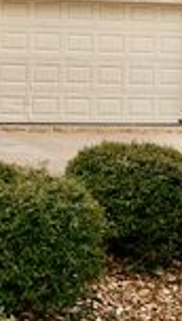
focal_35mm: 93
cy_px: -24
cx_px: -89
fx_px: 794
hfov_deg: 12.4
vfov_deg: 21.8
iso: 50
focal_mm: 5.96
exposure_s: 1/1196
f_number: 1.6
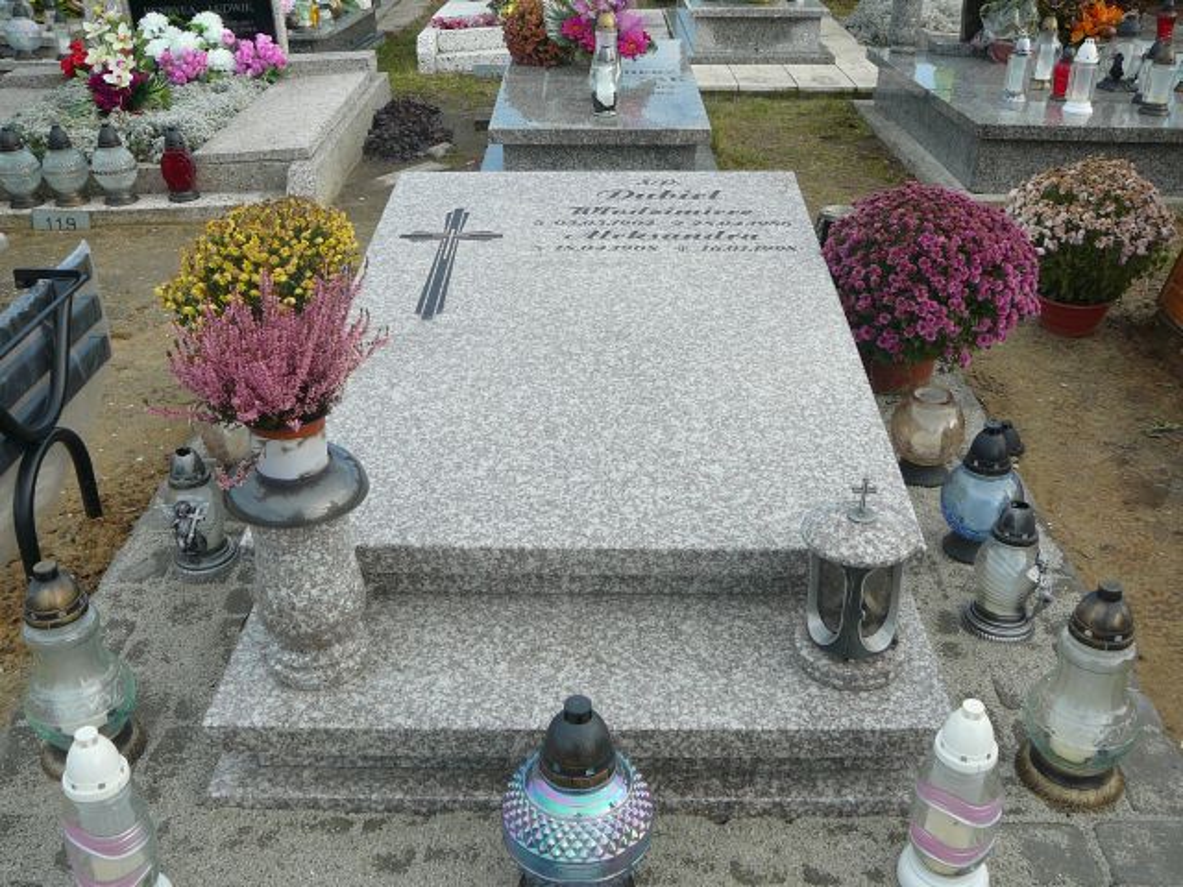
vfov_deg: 40.7
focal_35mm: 35
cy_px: 444
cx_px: 592
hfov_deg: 52.6
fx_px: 1196
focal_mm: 5.2
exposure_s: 1/320
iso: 80
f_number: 2.8
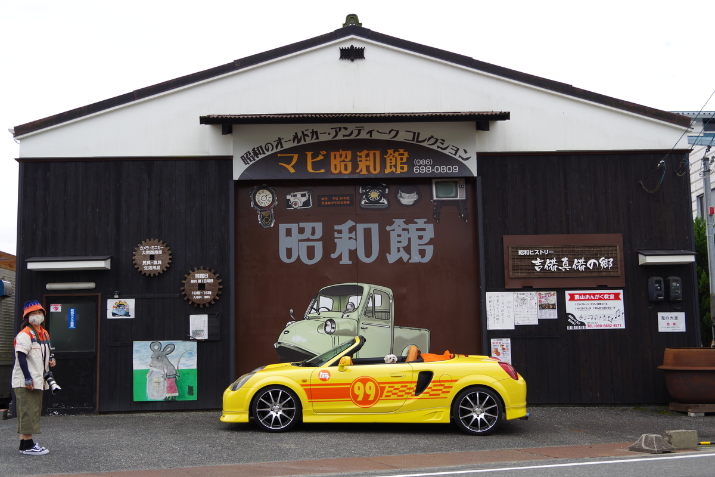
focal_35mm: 42
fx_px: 834
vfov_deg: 31.9
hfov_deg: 46.4
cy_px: 238
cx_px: 358
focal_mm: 28
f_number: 5.6
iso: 100
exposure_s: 1/250
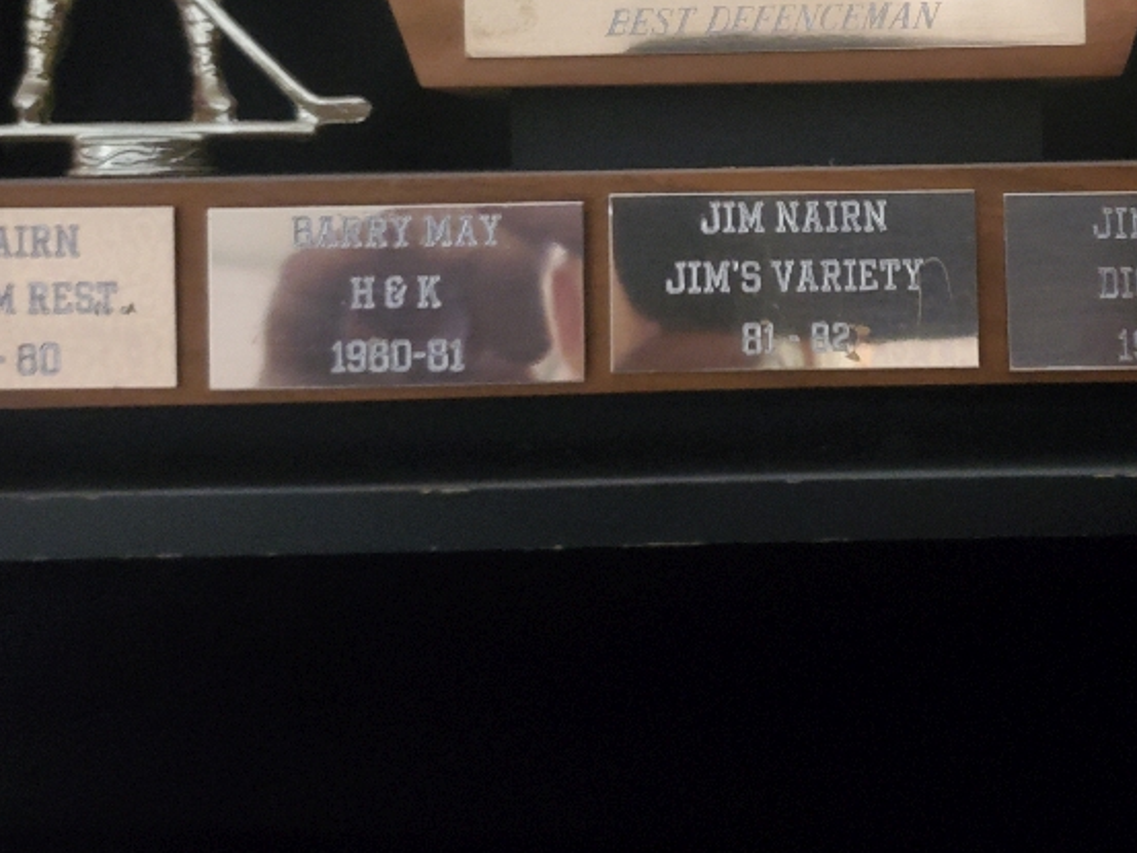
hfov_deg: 39.7
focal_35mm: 47
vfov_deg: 29.7
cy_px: 95
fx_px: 1544
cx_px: 794
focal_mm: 4.3
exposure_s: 1/10
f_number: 1.5
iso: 1000
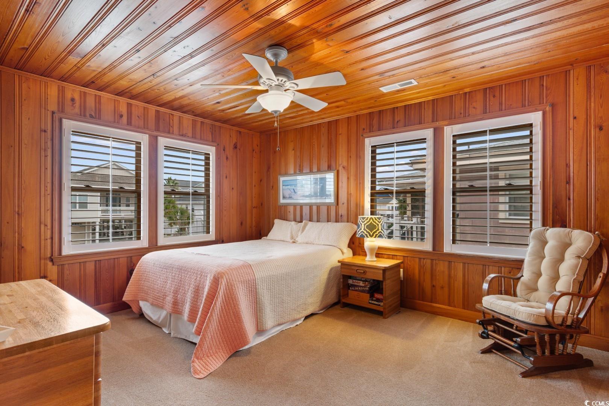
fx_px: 288
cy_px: 203
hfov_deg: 93.3
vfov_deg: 70.4
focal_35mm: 17
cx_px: 304
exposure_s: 1/15
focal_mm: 11.5
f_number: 4.8
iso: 100
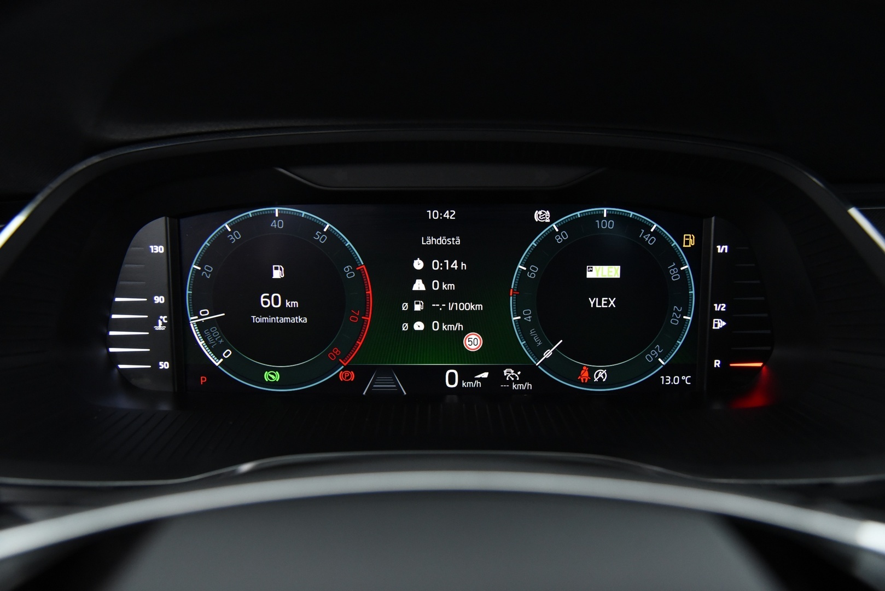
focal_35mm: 35
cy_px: 296
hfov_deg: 54.4
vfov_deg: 37.9
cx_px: 442
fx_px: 861
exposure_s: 1/25
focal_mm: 35
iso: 4000
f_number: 4
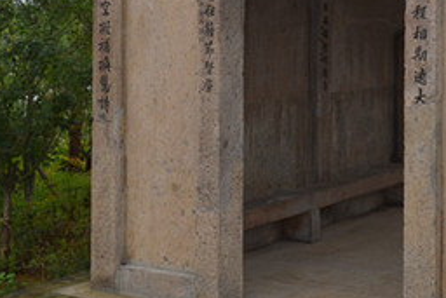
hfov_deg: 24.0
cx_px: 326
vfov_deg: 15.9
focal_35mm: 84
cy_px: -10
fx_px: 1041
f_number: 5
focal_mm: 20
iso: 100
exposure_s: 1/200
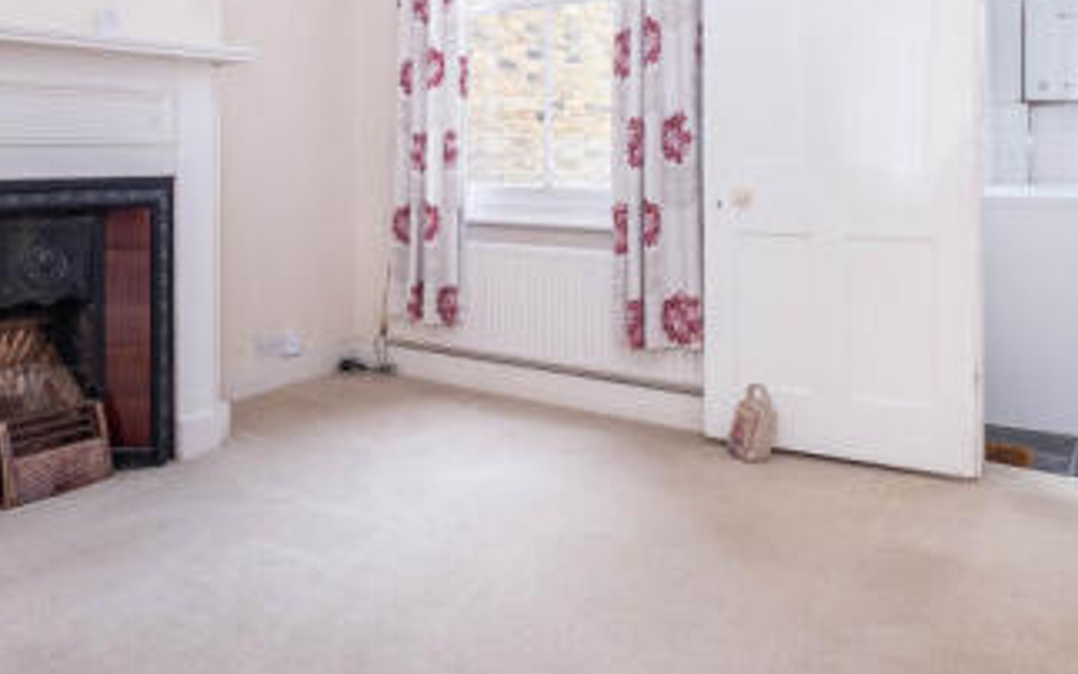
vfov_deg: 39.3
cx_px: 342
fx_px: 911
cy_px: 152
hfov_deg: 59.5
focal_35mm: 31
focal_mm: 10
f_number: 5.6
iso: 400
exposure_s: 1/25
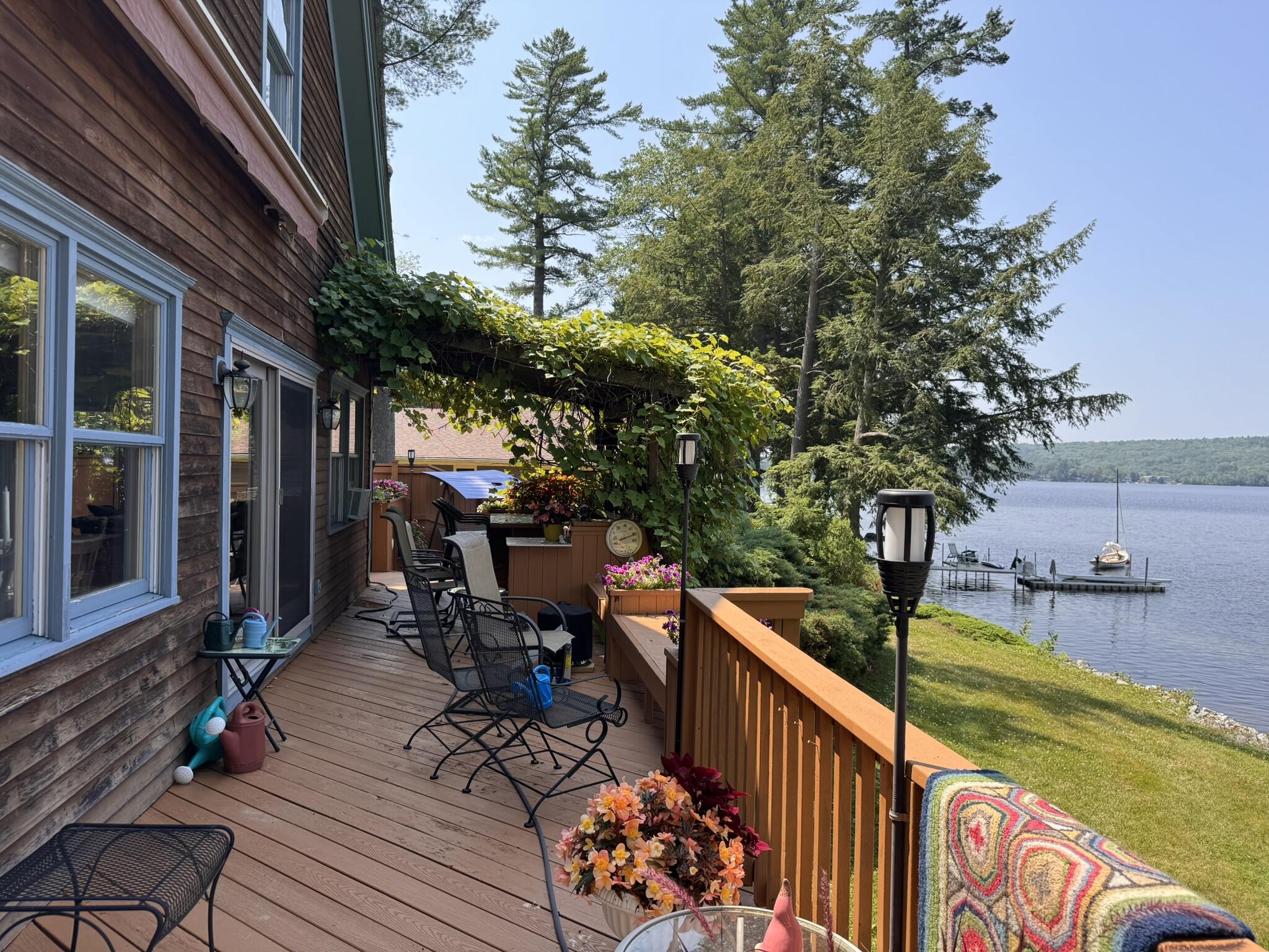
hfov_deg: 71.6
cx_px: 634
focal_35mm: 24
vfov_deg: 56.8
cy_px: 476
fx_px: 880
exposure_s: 1/1721
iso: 80
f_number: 1.78
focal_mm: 6.76
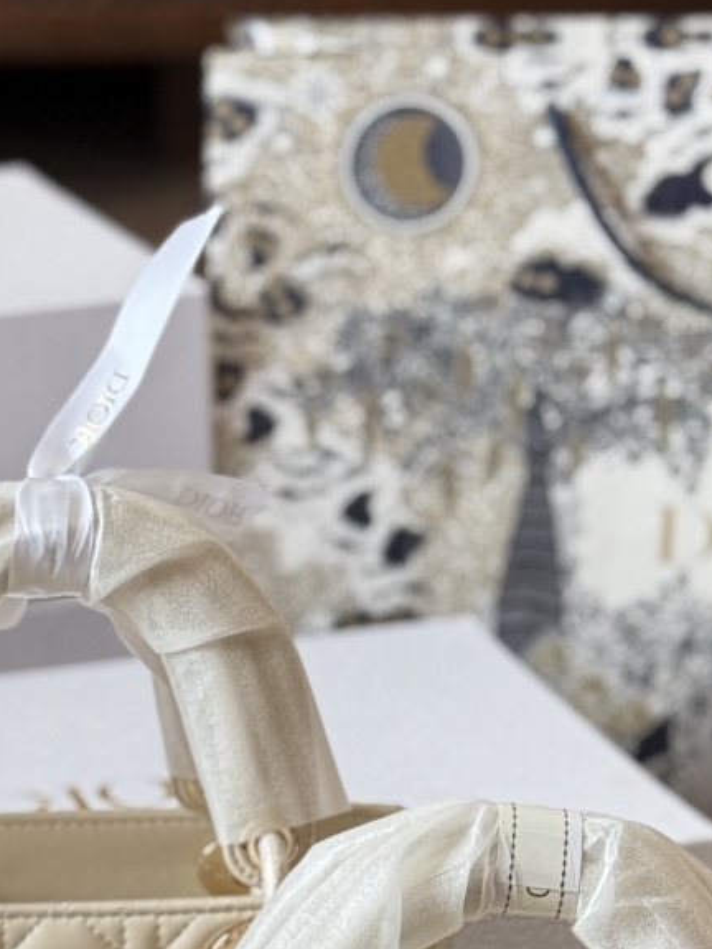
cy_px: 820
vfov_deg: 16.2
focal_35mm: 120
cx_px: 279
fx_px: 3291
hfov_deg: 12.3
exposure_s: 1/60
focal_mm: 6.76
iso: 125
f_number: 1.78
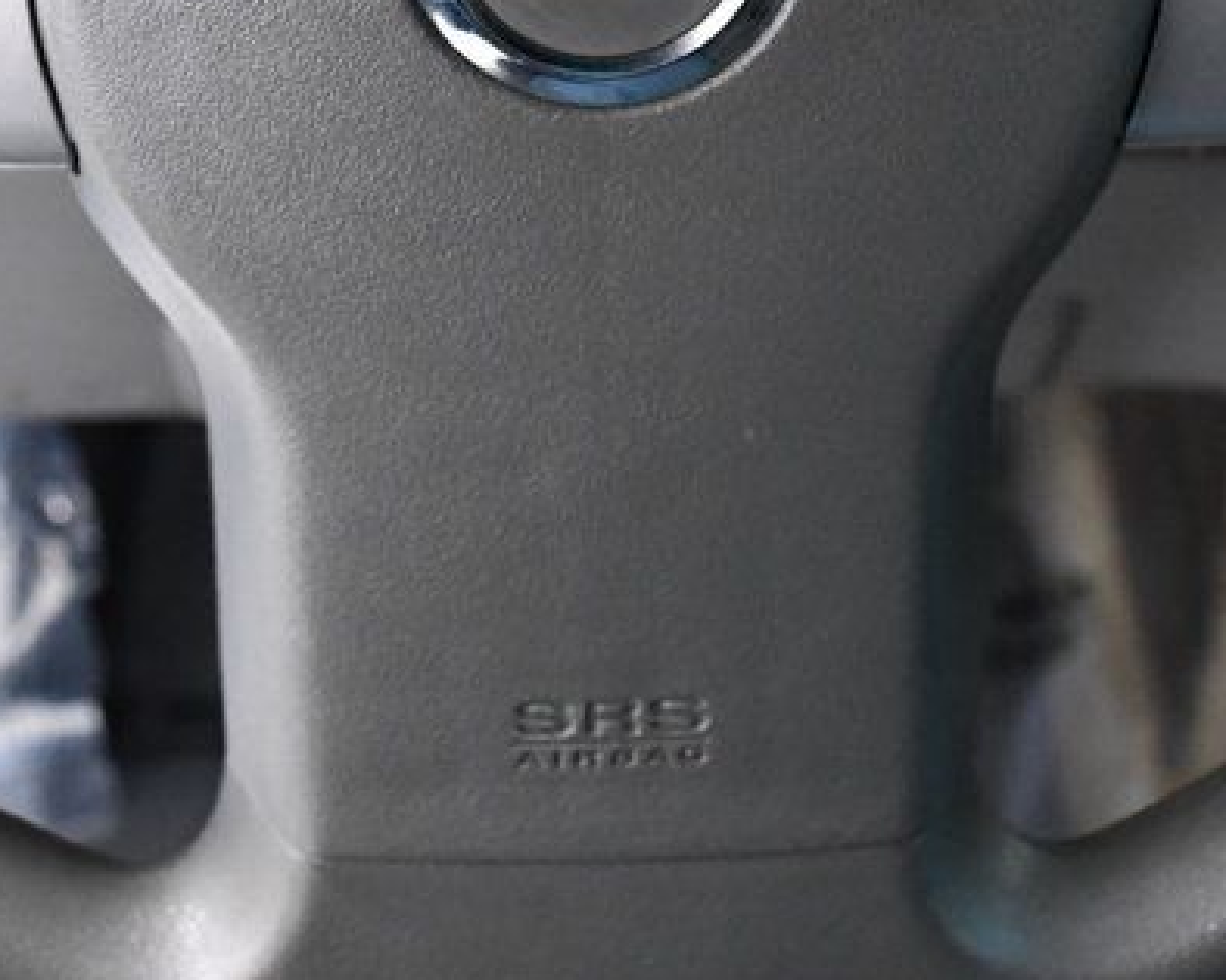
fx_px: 3011
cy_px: 236
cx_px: 579
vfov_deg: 18.4
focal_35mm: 83
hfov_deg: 23.0
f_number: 5
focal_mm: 23
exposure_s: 1/100
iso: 2500
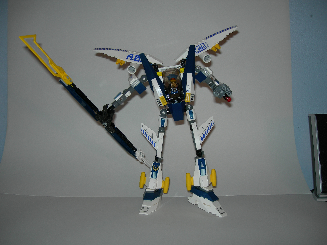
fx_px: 359
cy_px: 122
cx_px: 164
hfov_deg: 49.0
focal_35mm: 38
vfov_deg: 37.7
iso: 50
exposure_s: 1/60.1
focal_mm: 7.8
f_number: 2.8
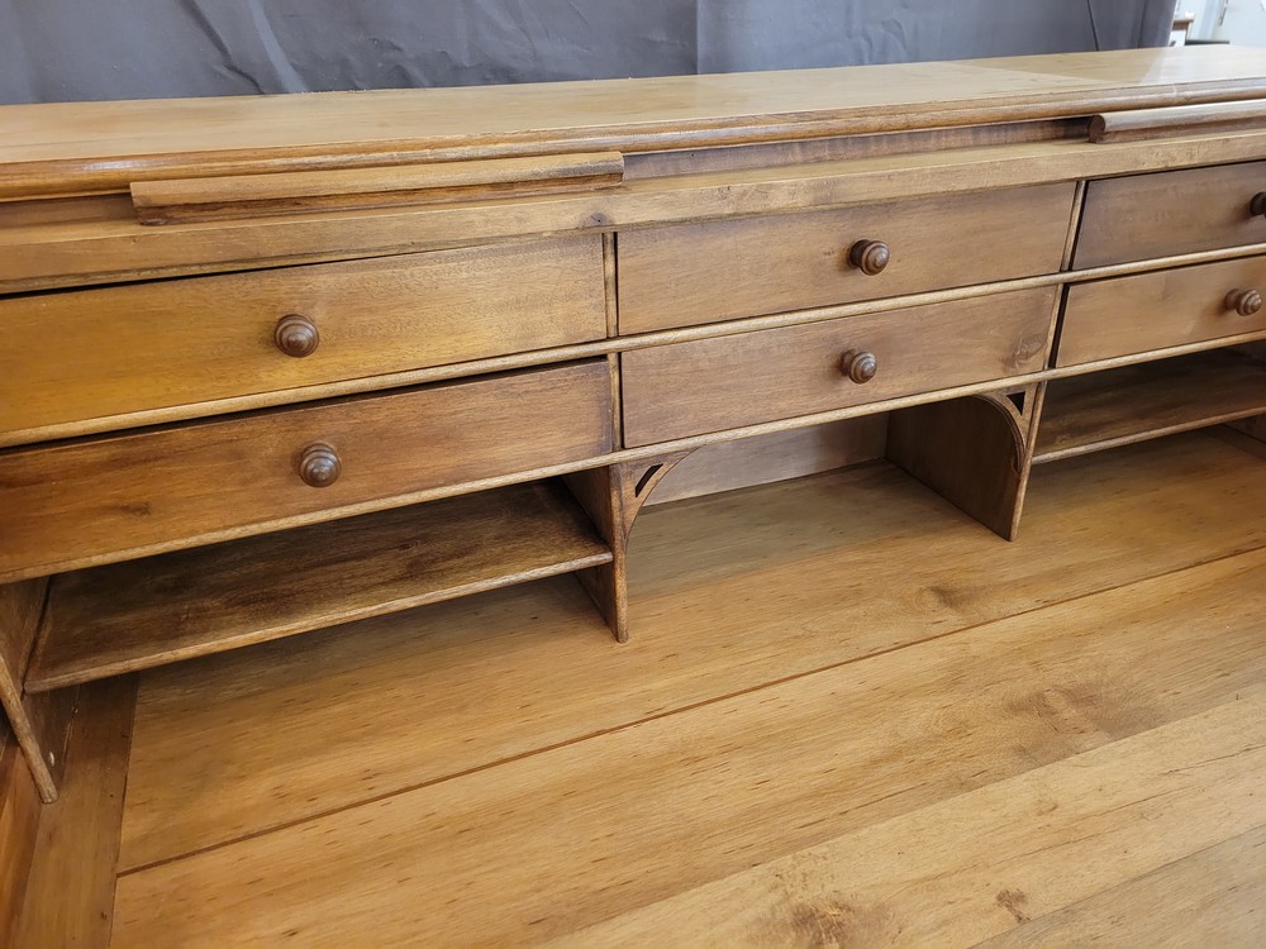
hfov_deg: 67.3
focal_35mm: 26
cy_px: 474
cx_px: 633
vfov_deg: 53.1
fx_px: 951
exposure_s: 1/33.3
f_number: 1.8
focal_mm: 5.4
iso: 640
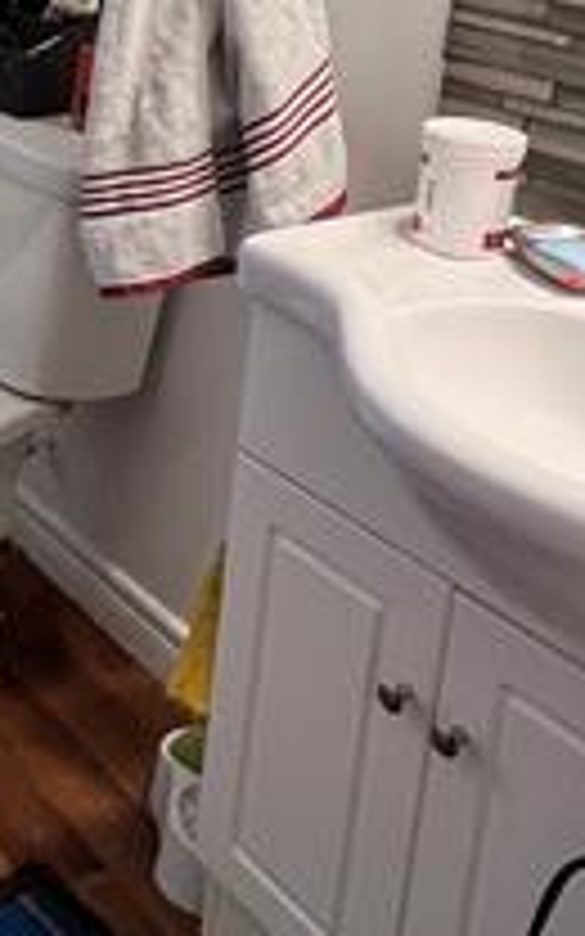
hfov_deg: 21.6
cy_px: 72
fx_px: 1301
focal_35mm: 51
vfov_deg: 36.8
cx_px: -266
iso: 200
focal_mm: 1.57
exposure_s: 1/60
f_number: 1.8
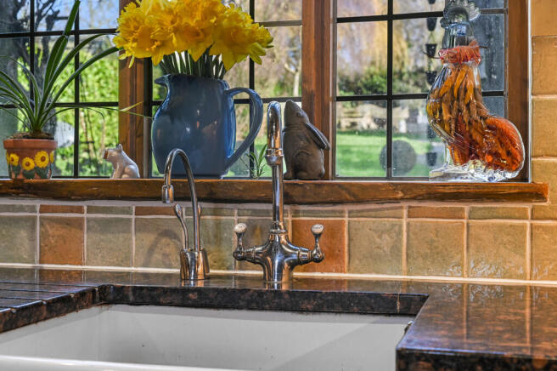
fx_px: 773
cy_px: 186
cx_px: 278
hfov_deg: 39.6
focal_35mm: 50
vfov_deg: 26.9
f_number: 8
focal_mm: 50
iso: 400
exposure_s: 1/6
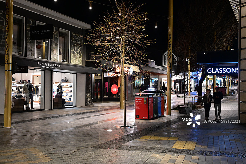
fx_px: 294
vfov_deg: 31.1
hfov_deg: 45.5
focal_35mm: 43
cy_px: 82
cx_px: 123
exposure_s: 1/50
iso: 4500
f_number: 4
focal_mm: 43
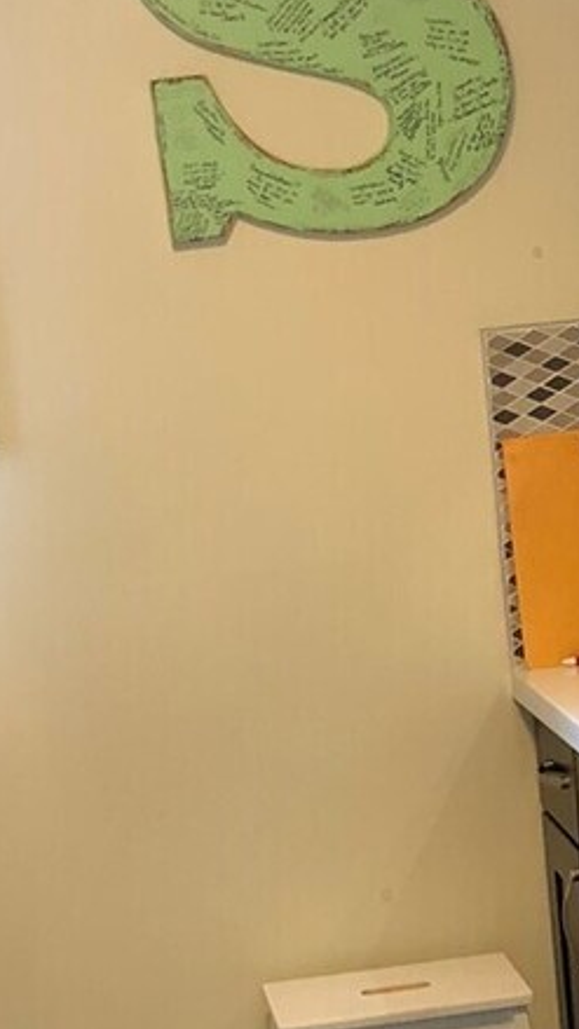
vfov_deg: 20.8
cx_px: 506
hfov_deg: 12.0
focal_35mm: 100
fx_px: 2729
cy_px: 959
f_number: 1.8
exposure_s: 1/15
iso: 64
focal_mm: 4
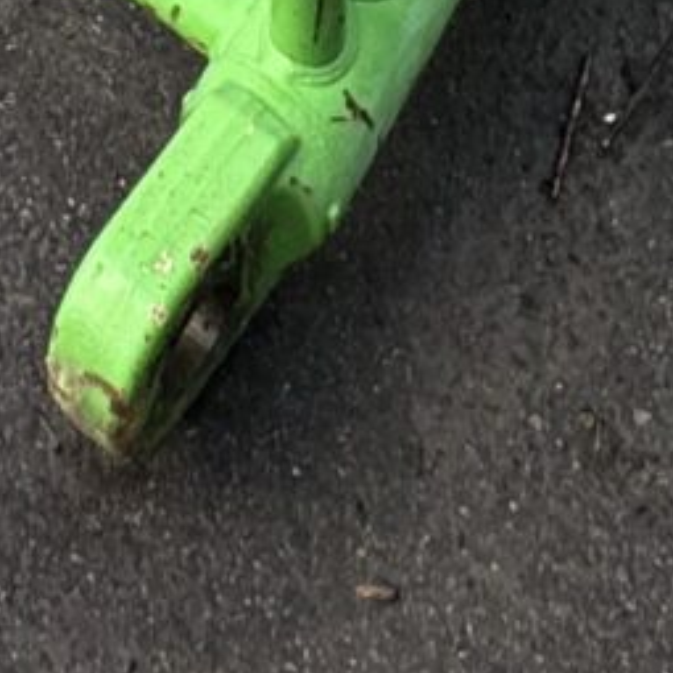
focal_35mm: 124
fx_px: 2728
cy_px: -1639
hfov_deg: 14.0
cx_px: 145
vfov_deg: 9.3
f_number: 2.2
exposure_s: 1/220
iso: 40
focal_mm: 2.22
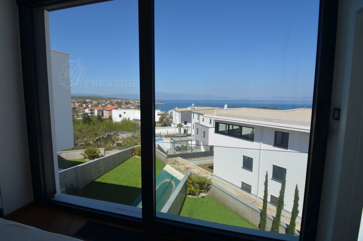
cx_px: 182
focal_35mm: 16
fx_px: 166
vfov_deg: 71.8
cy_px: 120
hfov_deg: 95.1
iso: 100
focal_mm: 11
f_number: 8
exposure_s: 1/250
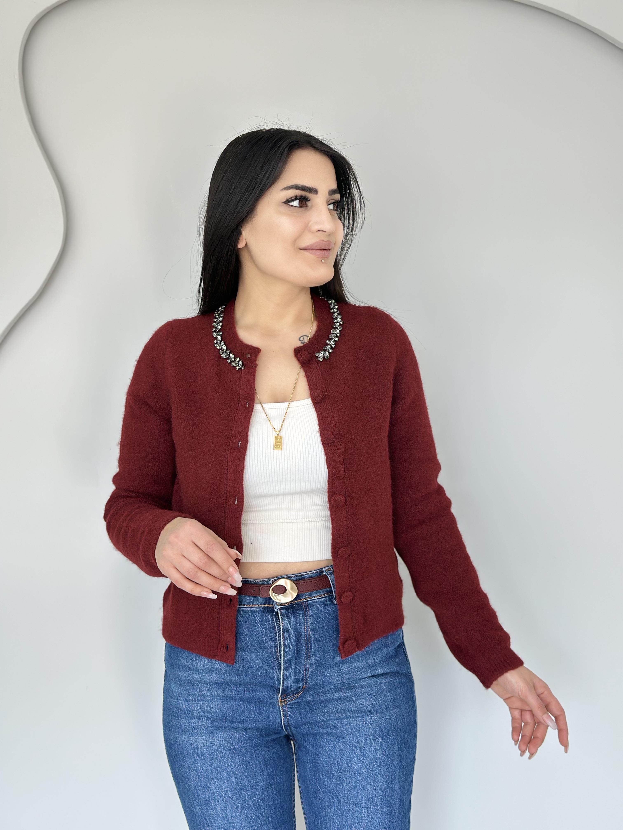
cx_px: 312
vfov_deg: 39.7
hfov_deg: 30.3
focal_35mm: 48
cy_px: 415
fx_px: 1152
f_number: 1.78
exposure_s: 1/141
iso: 64
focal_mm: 6.86
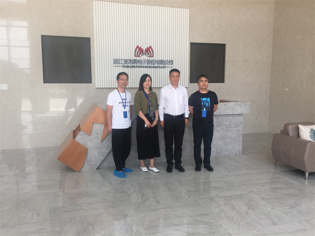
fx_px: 264
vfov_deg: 48.2
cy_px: 118
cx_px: 158
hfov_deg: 61.7
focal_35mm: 29
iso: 32
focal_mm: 4.15
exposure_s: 1/146
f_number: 2.2
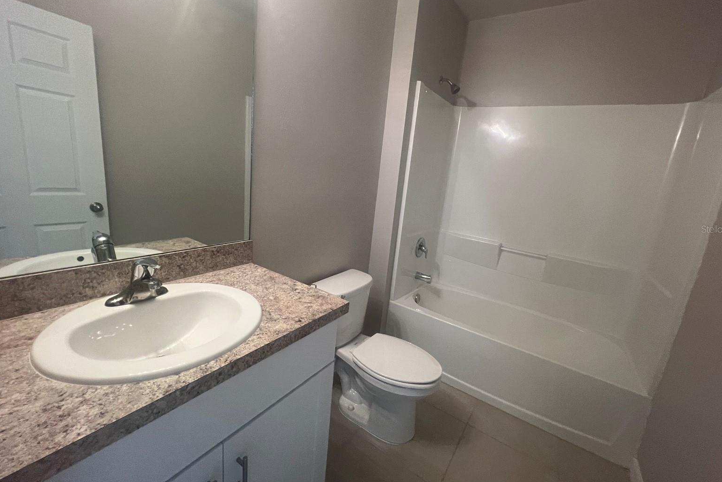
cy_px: 229
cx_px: 372
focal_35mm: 14
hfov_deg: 104.2
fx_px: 281
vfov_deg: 81.1
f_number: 1.8
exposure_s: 1/60
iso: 250
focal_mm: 1.57
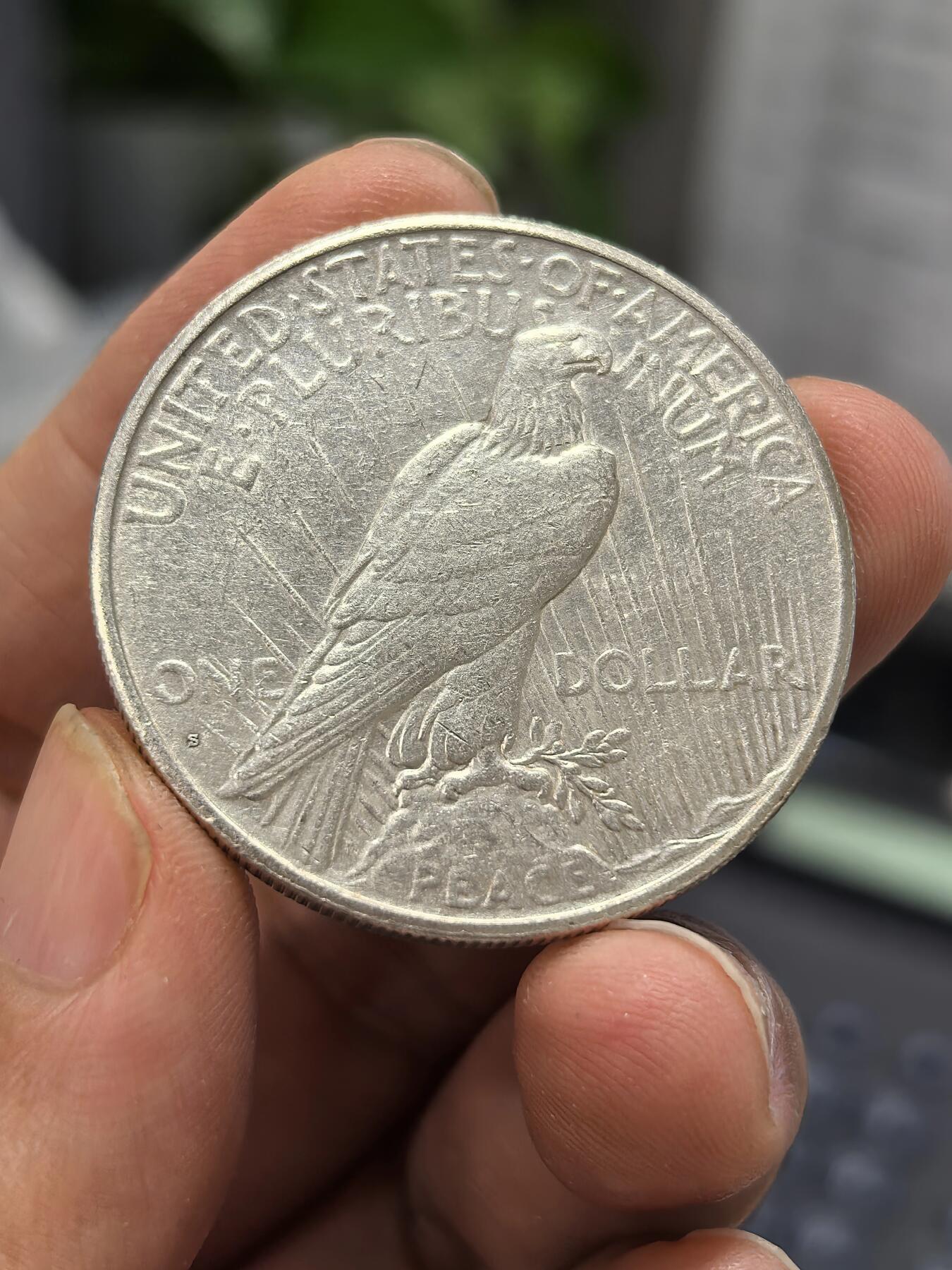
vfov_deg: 35.5
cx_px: 476
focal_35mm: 54
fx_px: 1980
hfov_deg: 27.0
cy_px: 635
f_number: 2
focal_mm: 6.98
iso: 160
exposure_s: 1/100
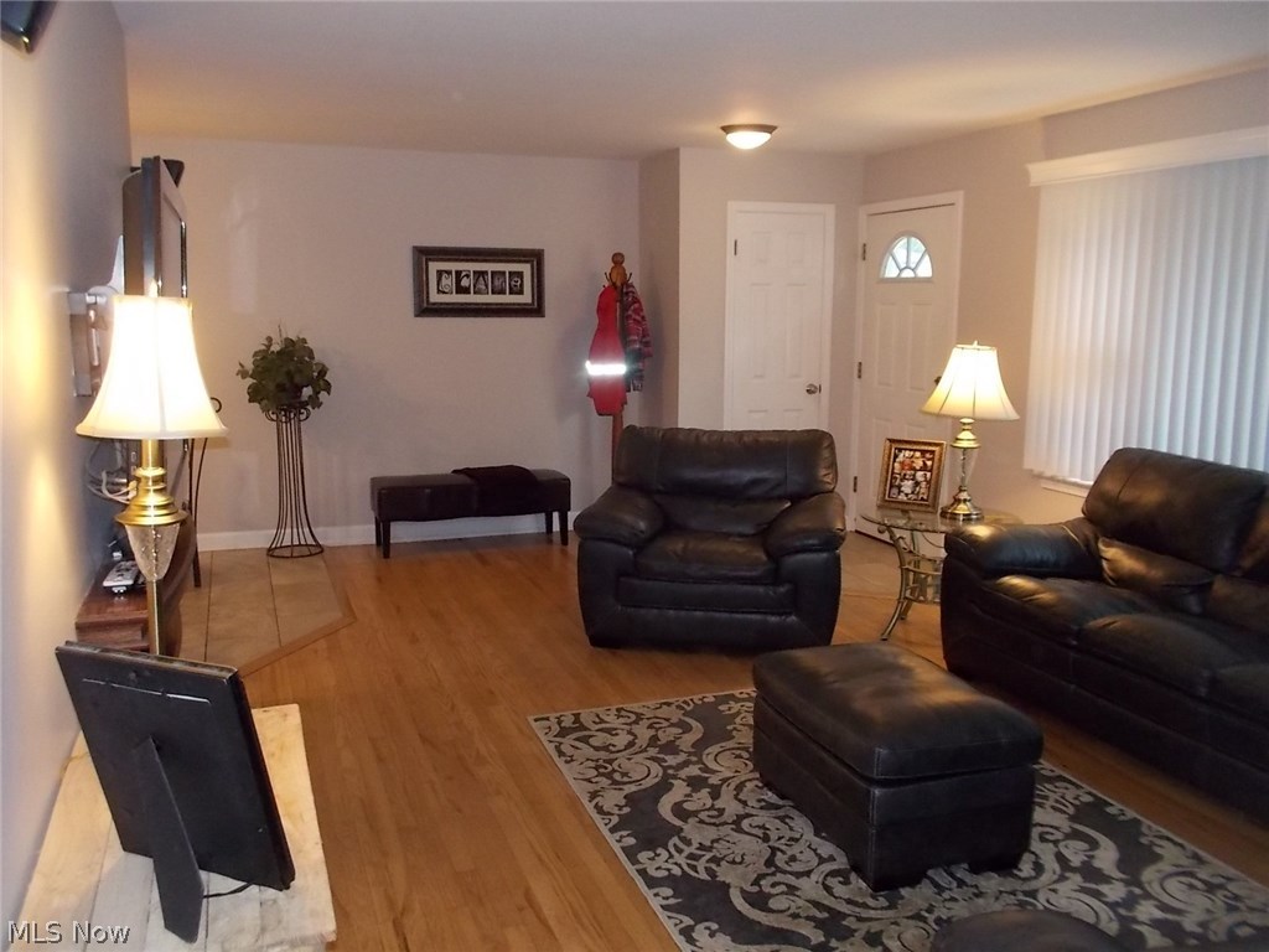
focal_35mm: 29
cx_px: 634
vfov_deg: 48.2
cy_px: 476
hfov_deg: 61.7
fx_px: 1063
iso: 250
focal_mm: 4.1
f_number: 3.3
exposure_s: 1/25
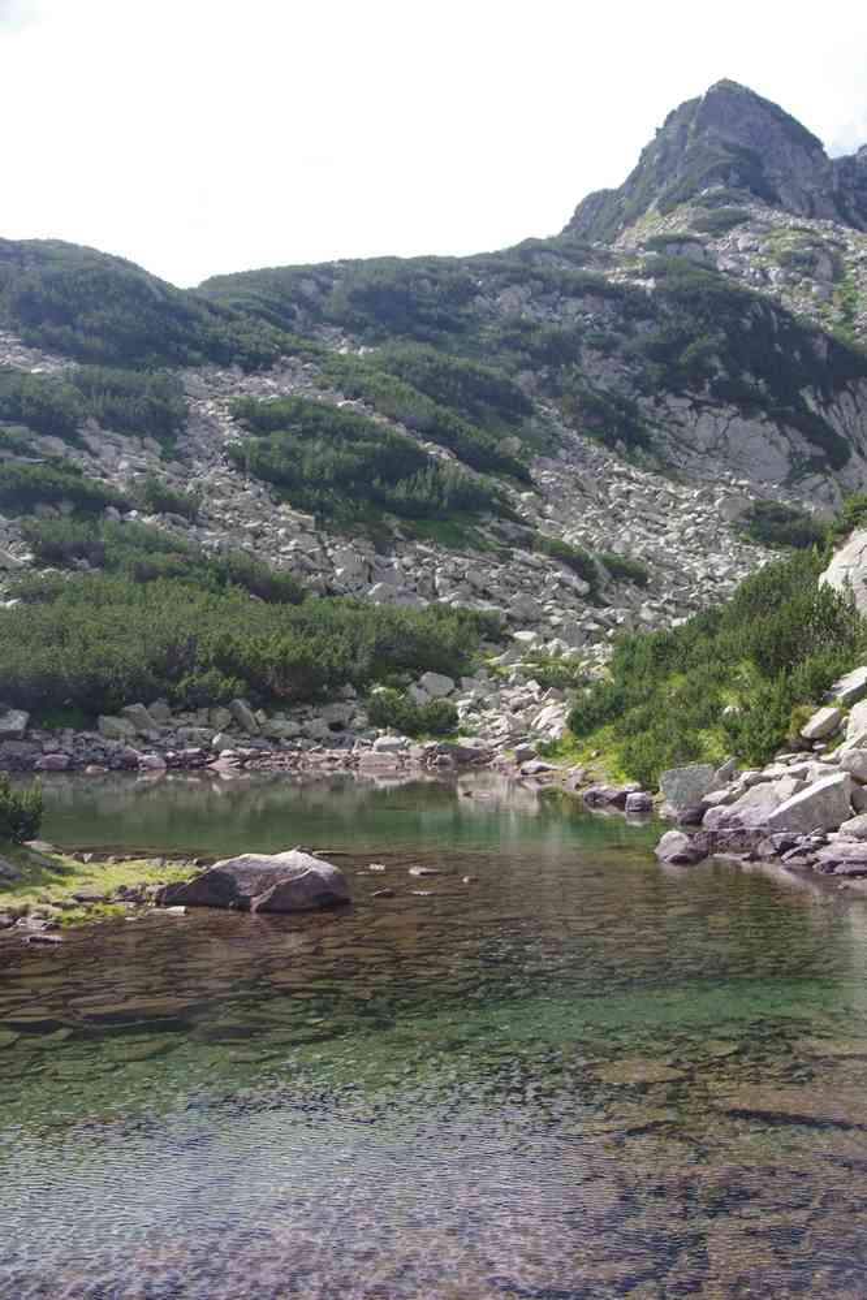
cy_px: 650
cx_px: 434
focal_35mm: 49
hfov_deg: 27.5
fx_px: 1770
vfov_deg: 40.3
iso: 200
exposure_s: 1/60
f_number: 8
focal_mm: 32.5
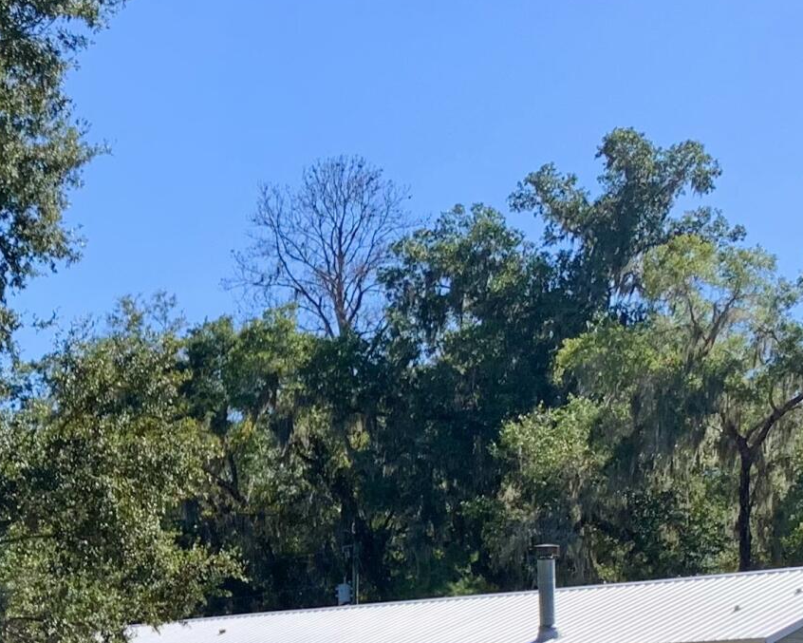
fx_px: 2139
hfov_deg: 19.7
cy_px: 677
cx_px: -211
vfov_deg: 16.6
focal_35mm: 90
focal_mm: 4.25
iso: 25
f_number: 1.8
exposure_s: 1/1332
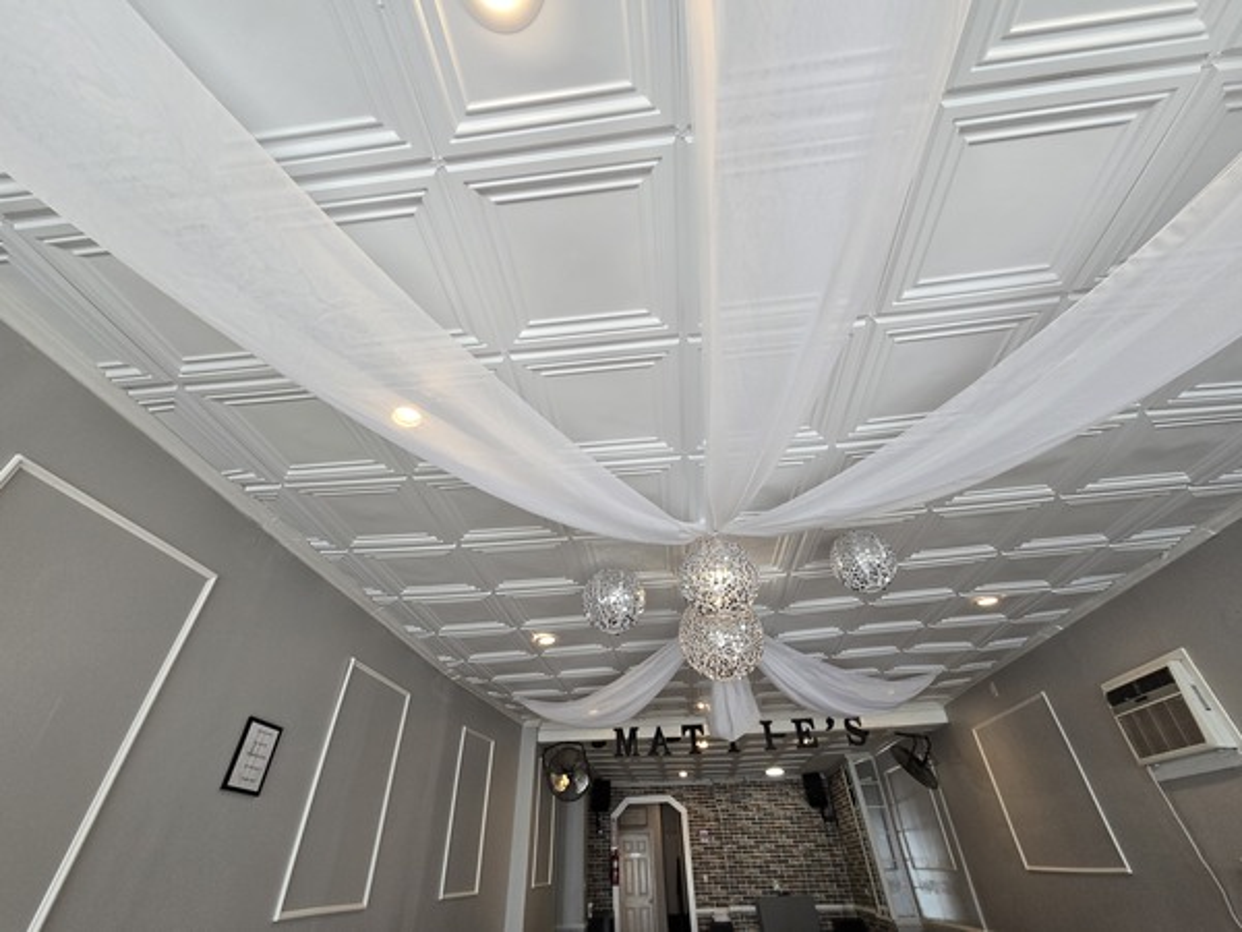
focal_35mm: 13
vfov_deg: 89.9
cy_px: 466
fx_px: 466
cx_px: 621
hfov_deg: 106.2
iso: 100
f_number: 2.2
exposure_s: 1/120
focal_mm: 2.2
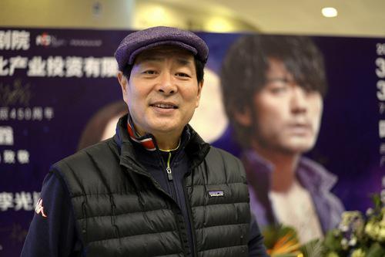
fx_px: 535
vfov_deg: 27.0
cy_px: 128
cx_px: 192
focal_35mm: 50
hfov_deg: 39.6
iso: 1250
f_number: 2
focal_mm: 50
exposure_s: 1/250
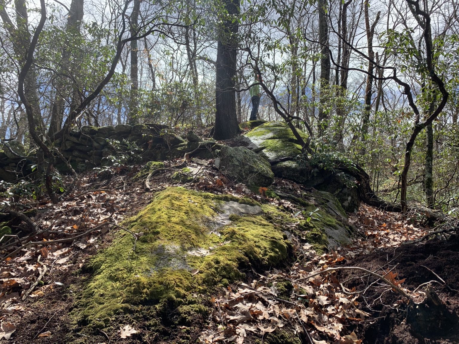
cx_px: 230
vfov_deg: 53.1
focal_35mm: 26
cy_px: 172
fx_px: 345
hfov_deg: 67.3
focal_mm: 4.25
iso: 25
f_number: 1.8
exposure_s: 1/962
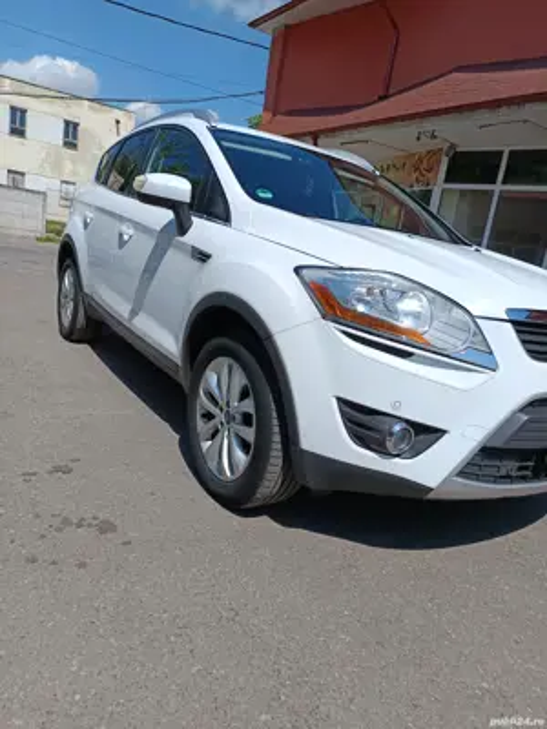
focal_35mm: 24
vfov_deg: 71.6
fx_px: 506
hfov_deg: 56.8
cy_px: 364
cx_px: 274
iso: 51
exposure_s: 1/909
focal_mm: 5.31
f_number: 1.7
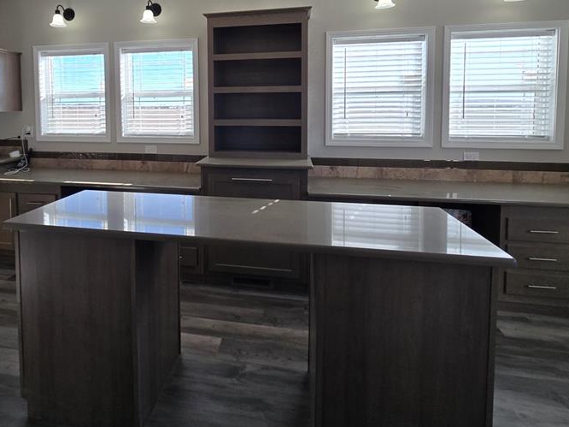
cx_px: 213
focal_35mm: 20
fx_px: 329
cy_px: 123
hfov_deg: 80.2
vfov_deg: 63.2
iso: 50
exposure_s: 1/243
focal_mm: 2.2
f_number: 2.2
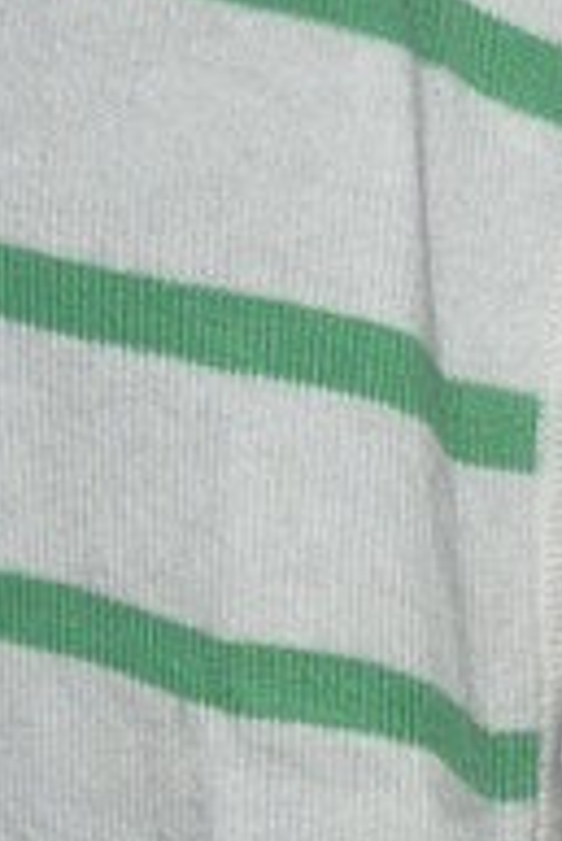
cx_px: 736
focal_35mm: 237
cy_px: 699
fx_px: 5539
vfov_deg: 8.7
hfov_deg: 5.8
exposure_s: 1/125
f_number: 2.8
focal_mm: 5.5
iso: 100
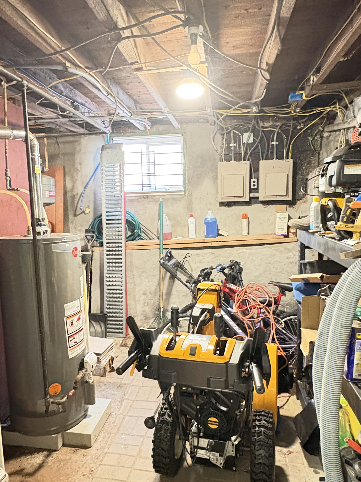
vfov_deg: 69.4
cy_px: 251
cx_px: 167
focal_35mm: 25
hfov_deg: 54.8
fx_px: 348
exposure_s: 1/20
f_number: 2.2
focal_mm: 2.22
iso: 1600
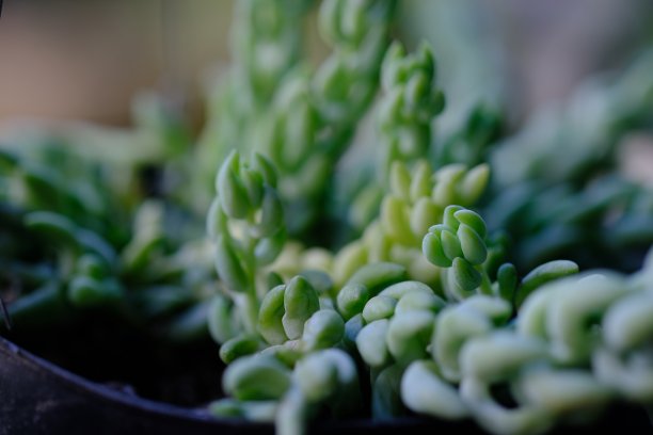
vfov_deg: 15.2
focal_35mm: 90
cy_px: 218
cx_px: 326
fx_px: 1632
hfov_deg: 22.6
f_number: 2.8
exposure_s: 1/180
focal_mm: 60
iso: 200
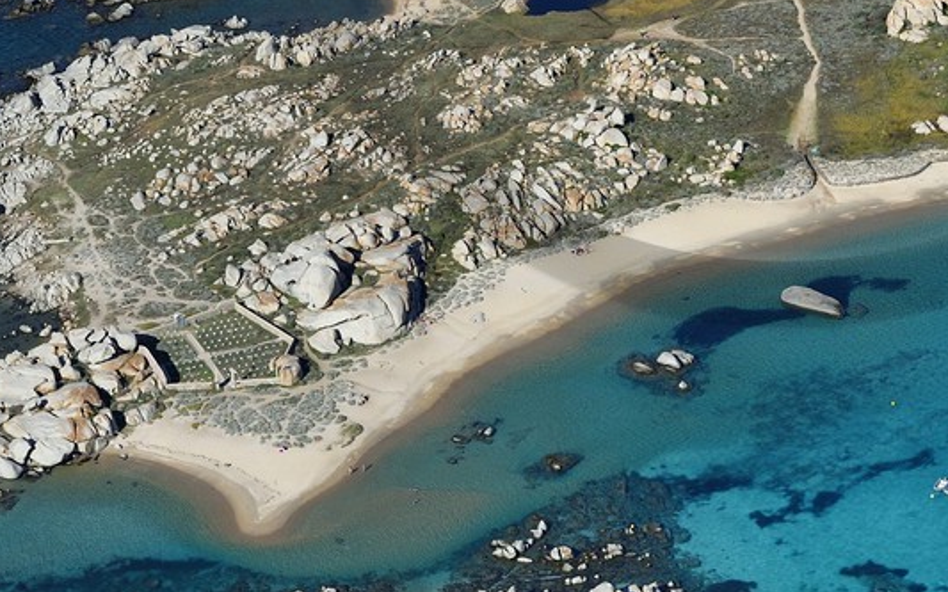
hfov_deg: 12.4
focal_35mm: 168
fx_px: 4340
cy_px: -228
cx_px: 784
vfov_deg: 7.7
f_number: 9
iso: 320
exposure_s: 1/800
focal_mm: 55
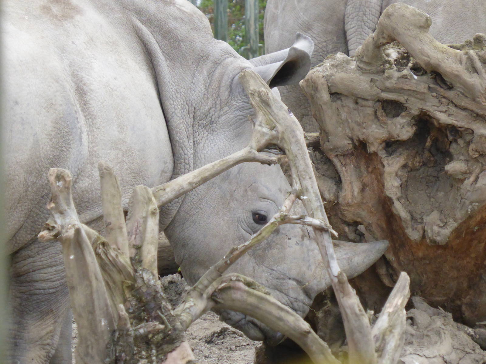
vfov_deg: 4.7
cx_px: 243
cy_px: 182
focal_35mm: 318
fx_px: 4465
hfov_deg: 6.2
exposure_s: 1/400
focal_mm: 51.5
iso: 500
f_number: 5.9
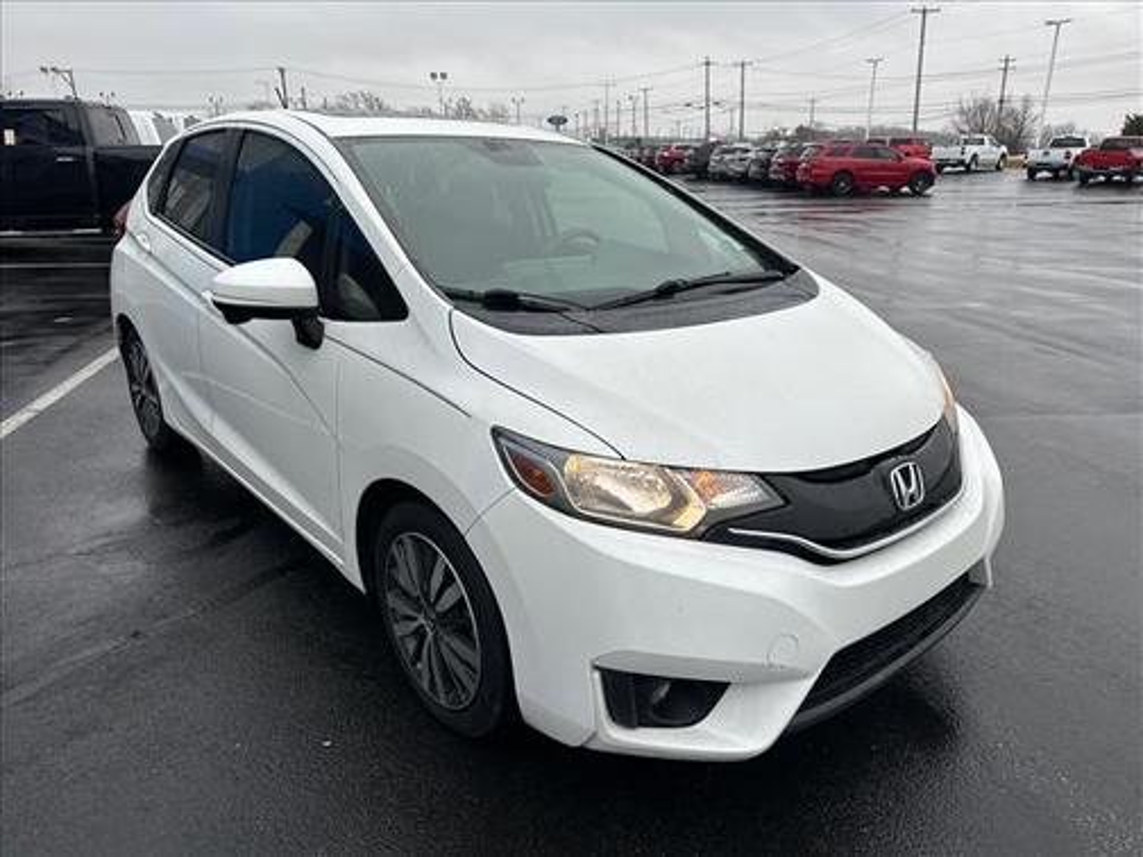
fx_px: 792
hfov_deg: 71.6
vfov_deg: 56.8
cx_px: 572
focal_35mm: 24
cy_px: 428
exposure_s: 1/685
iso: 80
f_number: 1.78
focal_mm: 6.86
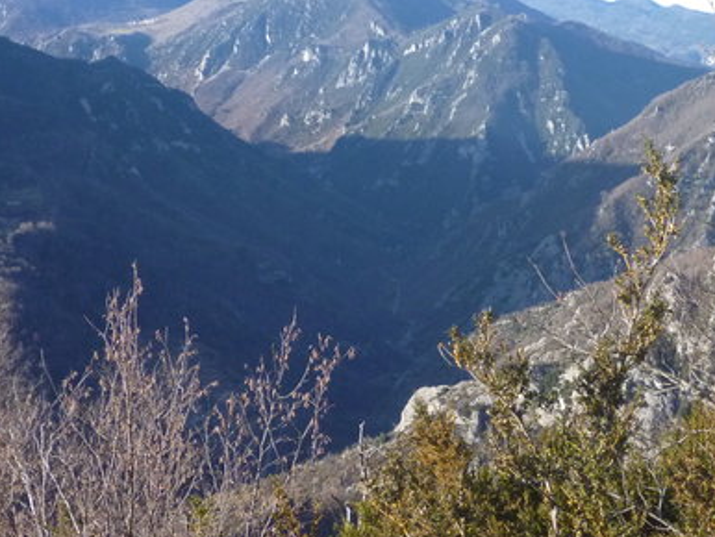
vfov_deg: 20.2
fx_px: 1509
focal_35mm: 73
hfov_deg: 26.6
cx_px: 400
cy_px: 224
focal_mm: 8.4
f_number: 4.5
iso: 320
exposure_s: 1/500
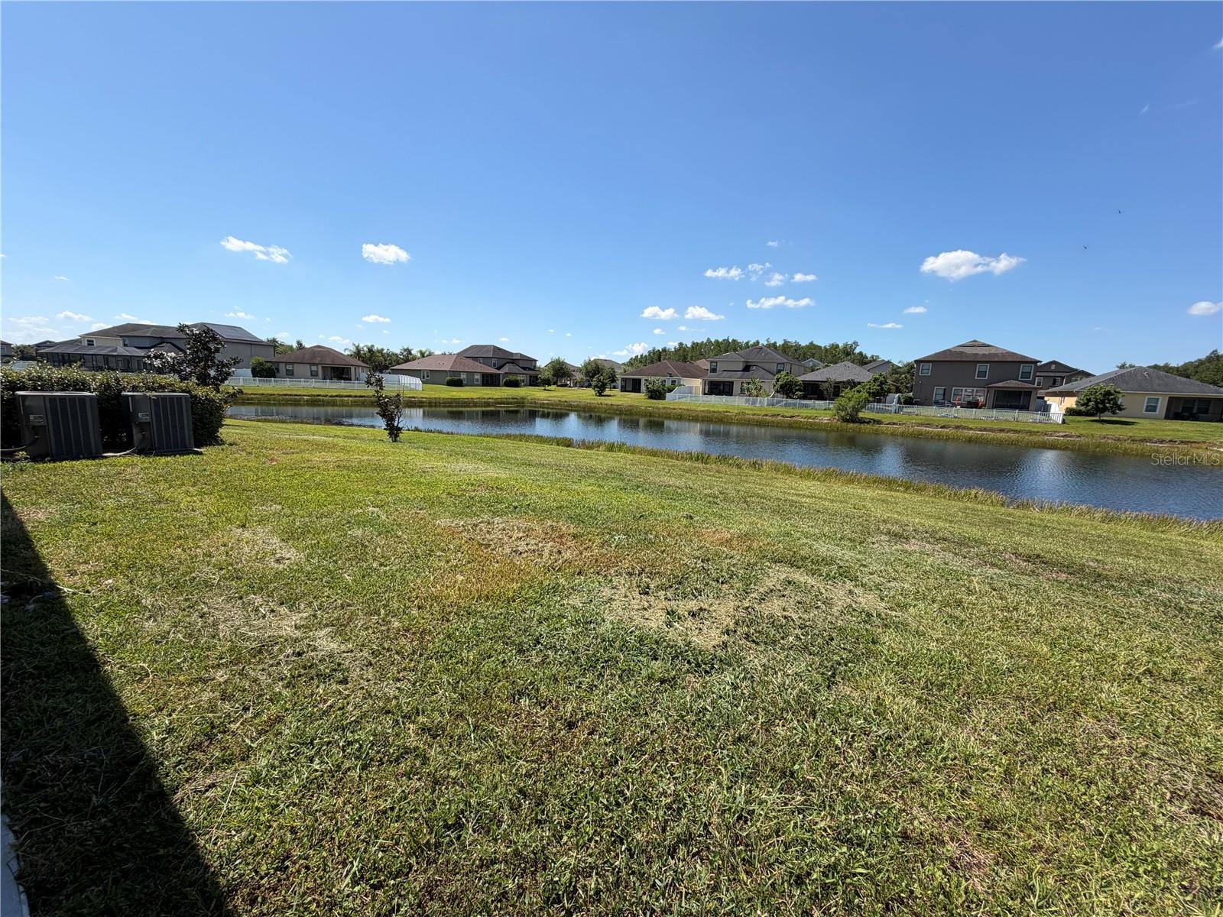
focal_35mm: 14
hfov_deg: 102.1
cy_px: 458
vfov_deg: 85.7
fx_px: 495
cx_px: 612
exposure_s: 1/876
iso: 20
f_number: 2.2
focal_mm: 2.22
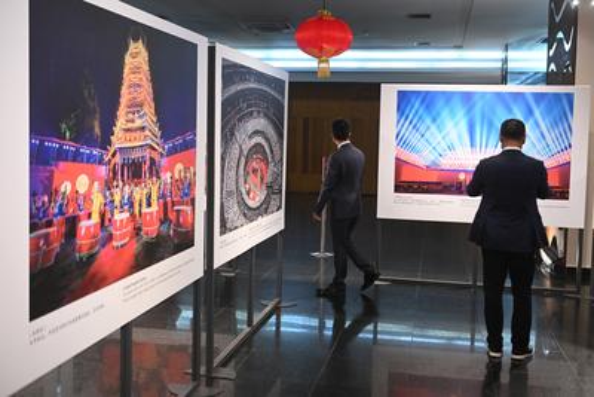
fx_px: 660
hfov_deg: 48.4
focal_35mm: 40
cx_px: 297
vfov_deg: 33.4
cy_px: 198
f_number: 2.8
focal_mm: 40
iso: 2500
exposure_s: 1/250
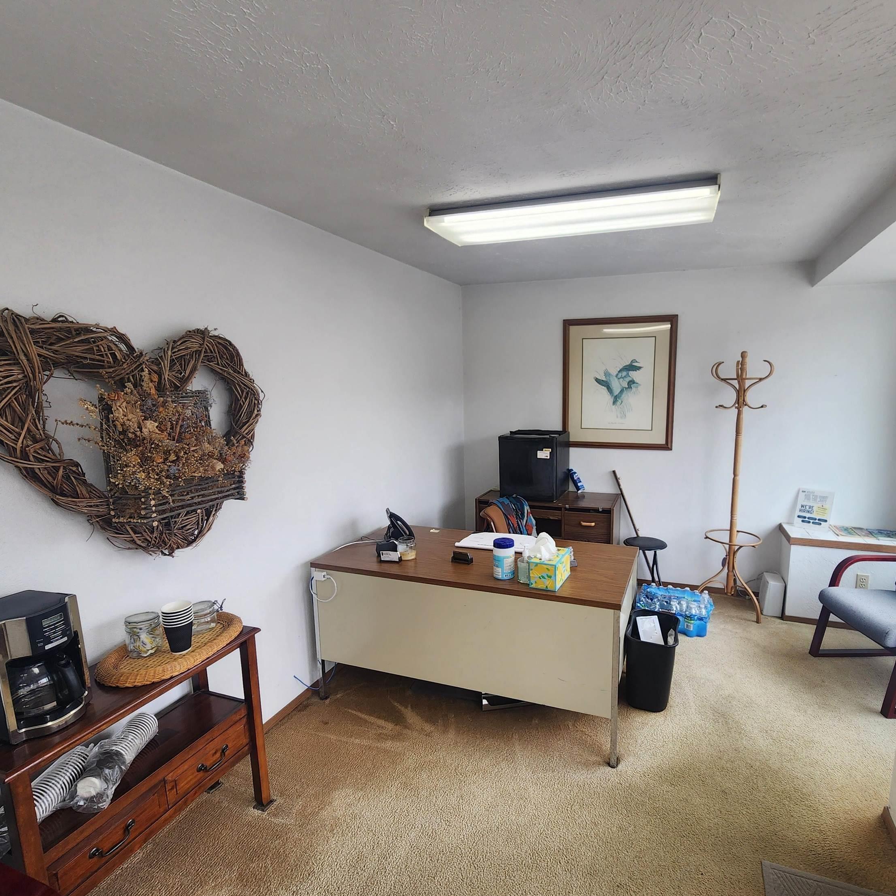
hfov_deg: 87.0
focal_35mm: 16
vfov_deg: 87.4
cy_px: 460
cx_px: 506
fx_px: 469
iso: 64
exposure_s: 1/120
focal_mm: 2.2
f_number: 2.2
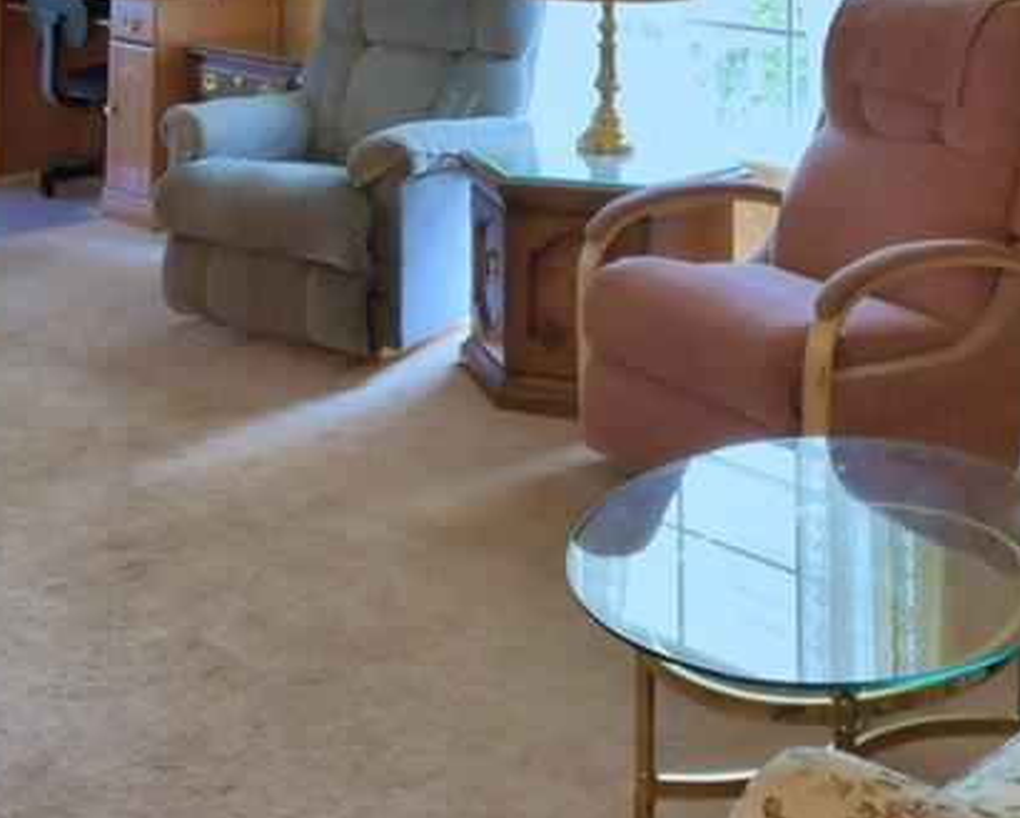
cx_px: 367
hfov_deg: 33.9
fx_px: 1662
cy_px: -239
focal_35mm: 55
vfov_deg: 24.3
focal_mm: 10
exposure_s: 1/80
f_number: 4.5
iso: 400
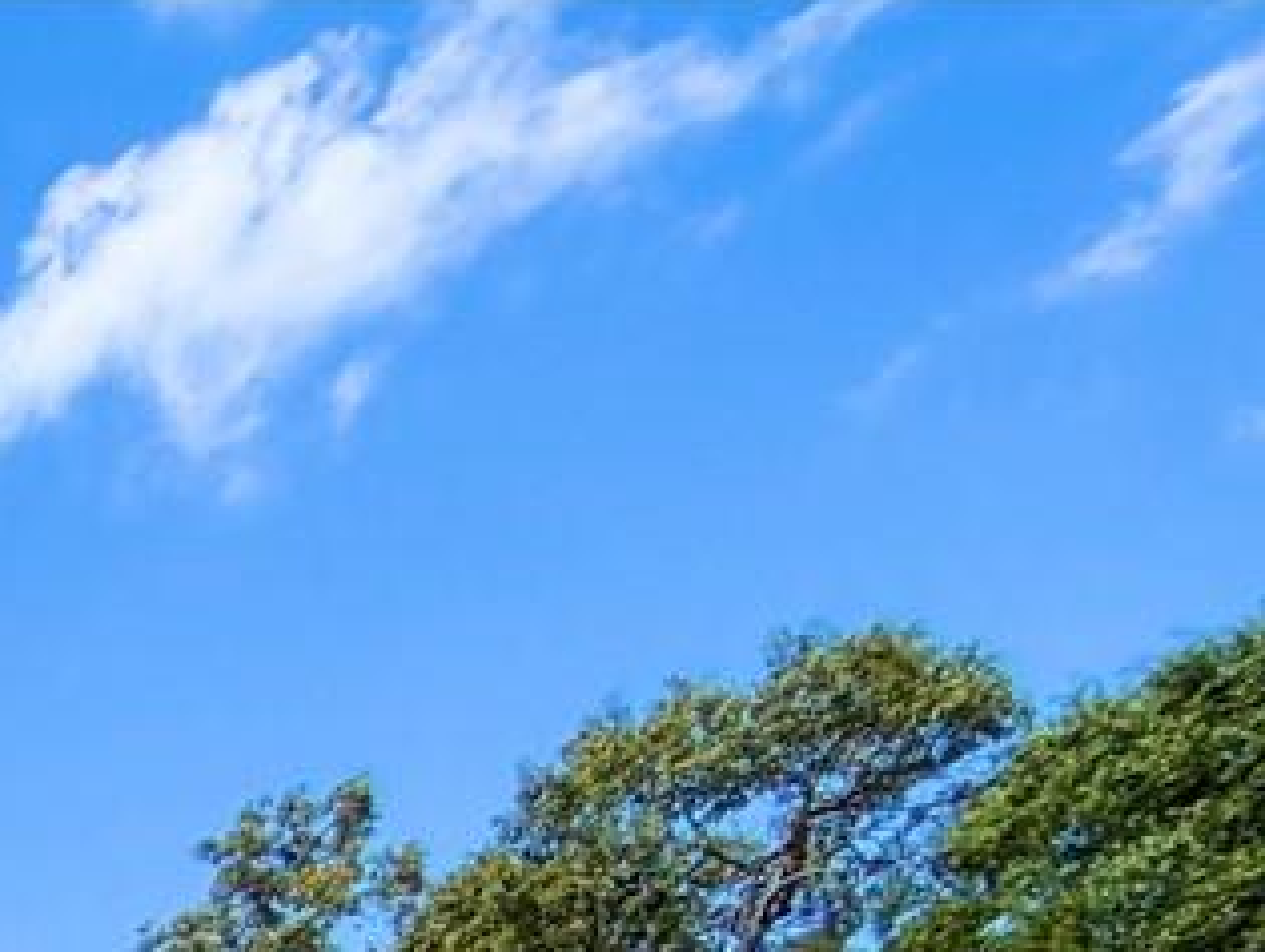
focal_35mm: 71
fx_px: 2598
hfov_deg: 15.3
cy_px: 2402
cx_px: -1751
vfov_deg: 13.6
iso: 32
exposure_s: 1/770
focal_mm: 2.22
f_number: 2.2
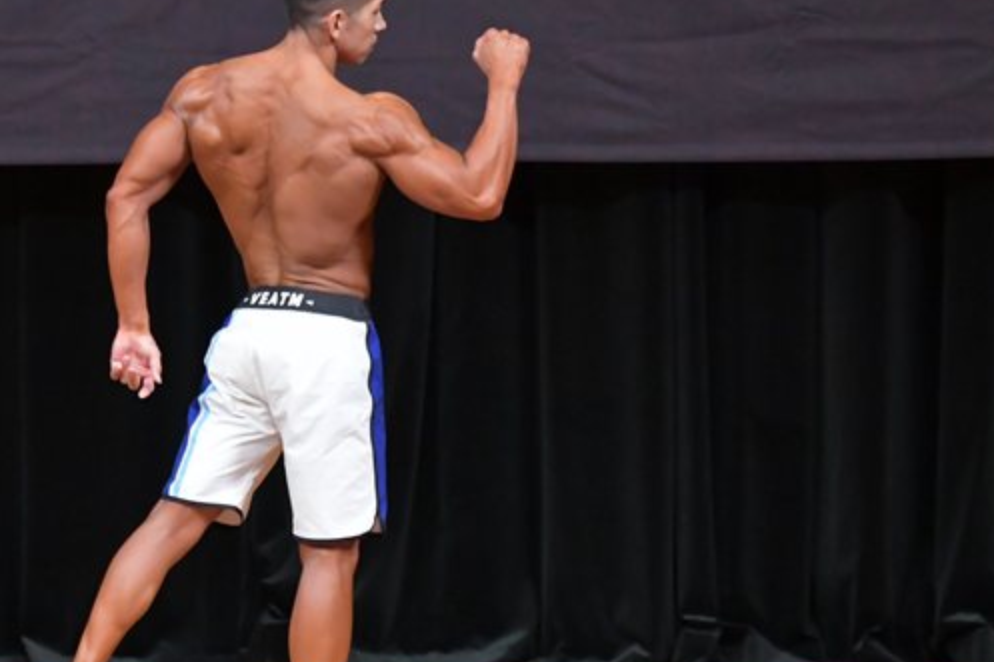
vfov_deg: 3.1
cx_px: 259
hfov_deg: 4.6
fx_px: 12255
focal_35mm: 444
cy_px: 338
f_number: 5.6
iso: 5000
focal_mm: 190
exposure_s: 1/400
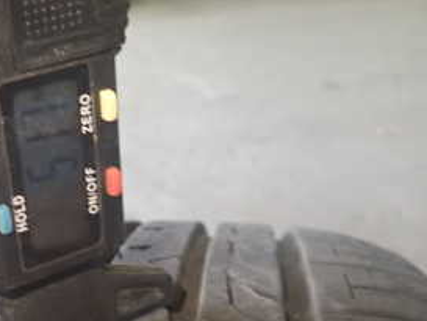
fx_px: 679
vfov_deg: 26.2
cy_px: 251
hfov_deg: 33.8
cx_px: 83
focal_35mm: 55
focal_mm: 4.5
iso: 200
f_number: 2
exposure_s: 1/30
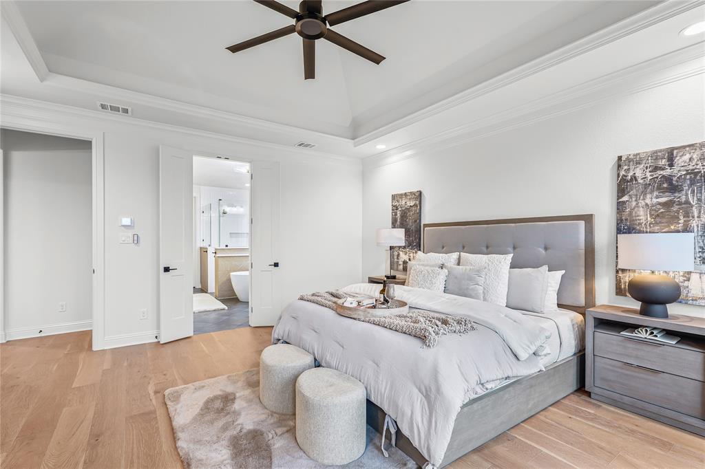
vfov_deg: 73.7
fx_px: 313
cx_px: 352
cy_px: 234
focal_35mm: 16
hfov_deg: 96.8
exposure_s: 1/2
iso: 160
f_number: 9
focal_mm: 16
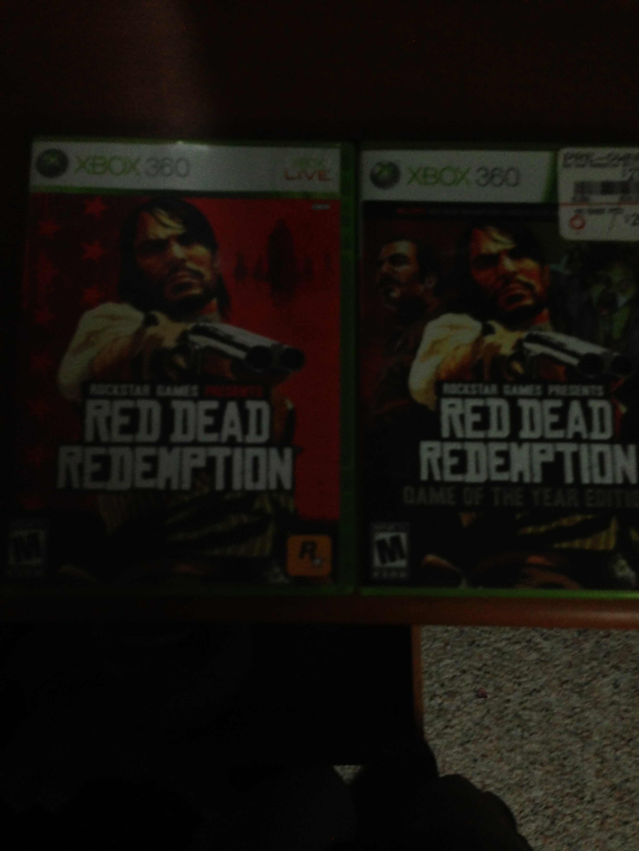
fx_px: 812
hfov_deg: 42.9
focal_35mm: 33
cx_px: 320
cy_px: 426
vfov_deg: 55.4
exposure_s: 1/30
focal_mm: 4.13
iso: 200
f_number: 2.4
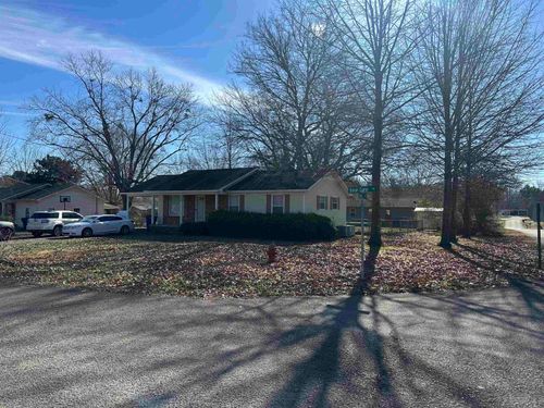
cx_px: 272
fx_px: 377
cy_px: 204
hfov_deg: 71.6
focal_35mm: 24
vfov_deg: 56.8
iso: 80
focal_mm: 6.86
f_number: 1.78
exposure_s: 1/3472
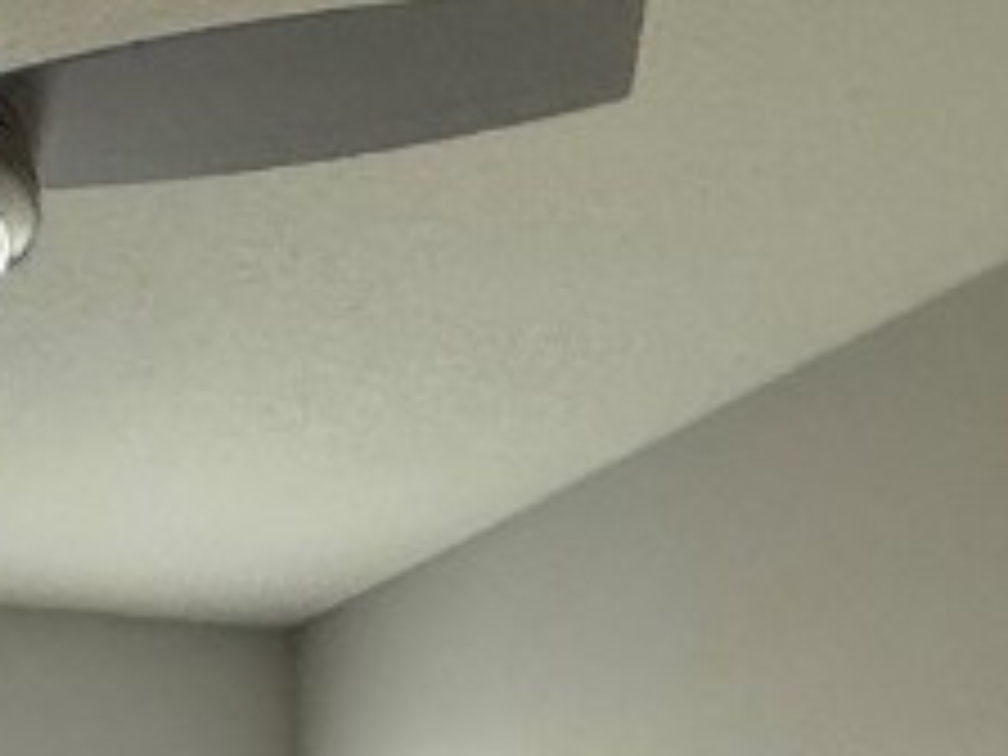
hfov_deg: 27.9
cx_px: -63
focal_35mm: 64
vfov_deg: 17.3
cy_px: 1476
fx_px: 1864
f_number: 2.2
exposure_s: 1/120
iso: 200
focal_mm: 2.22
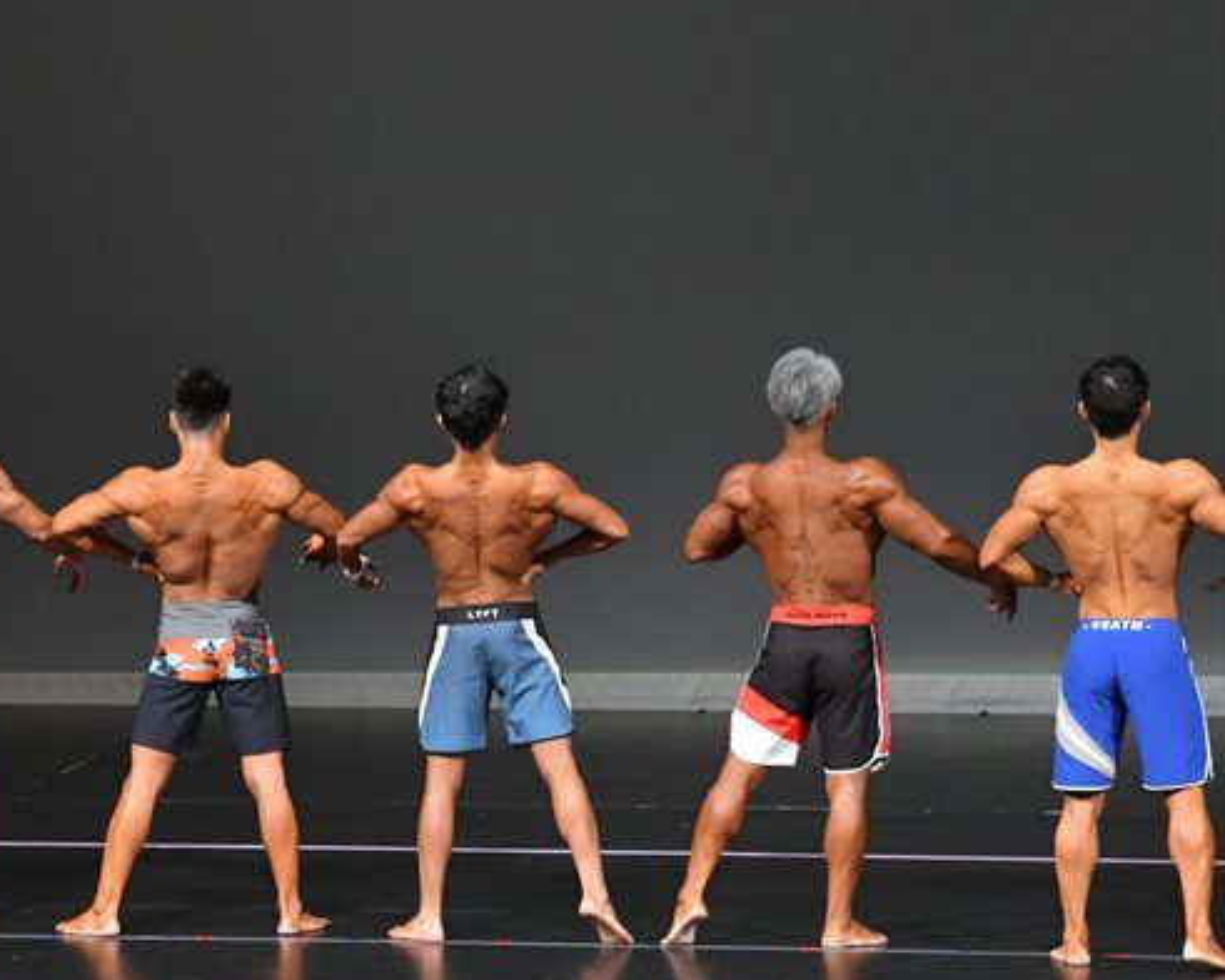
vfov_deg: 5.7
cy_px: 499
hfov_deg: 7.1
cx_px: 261
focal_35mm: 271
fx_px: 9827
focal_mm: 122
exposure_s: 1/400
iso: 4000
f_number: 5.6
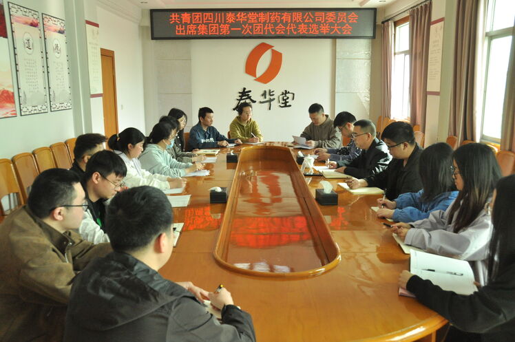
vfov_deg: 39.9
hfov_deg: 57.3
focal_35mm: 33
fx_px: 472
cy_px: 171
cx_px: 258
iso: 1250
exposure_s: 1/160
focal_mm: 22
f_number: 6.3
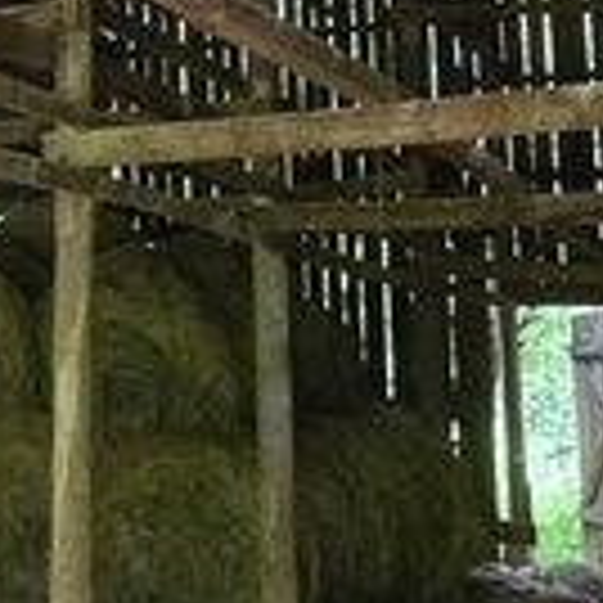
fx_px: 1439
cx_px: -232
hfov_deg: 21.0
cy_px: 108
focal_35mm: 73
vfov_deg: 23.3
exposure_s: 1/40
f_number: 2.2
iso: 1250
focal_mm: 2.2
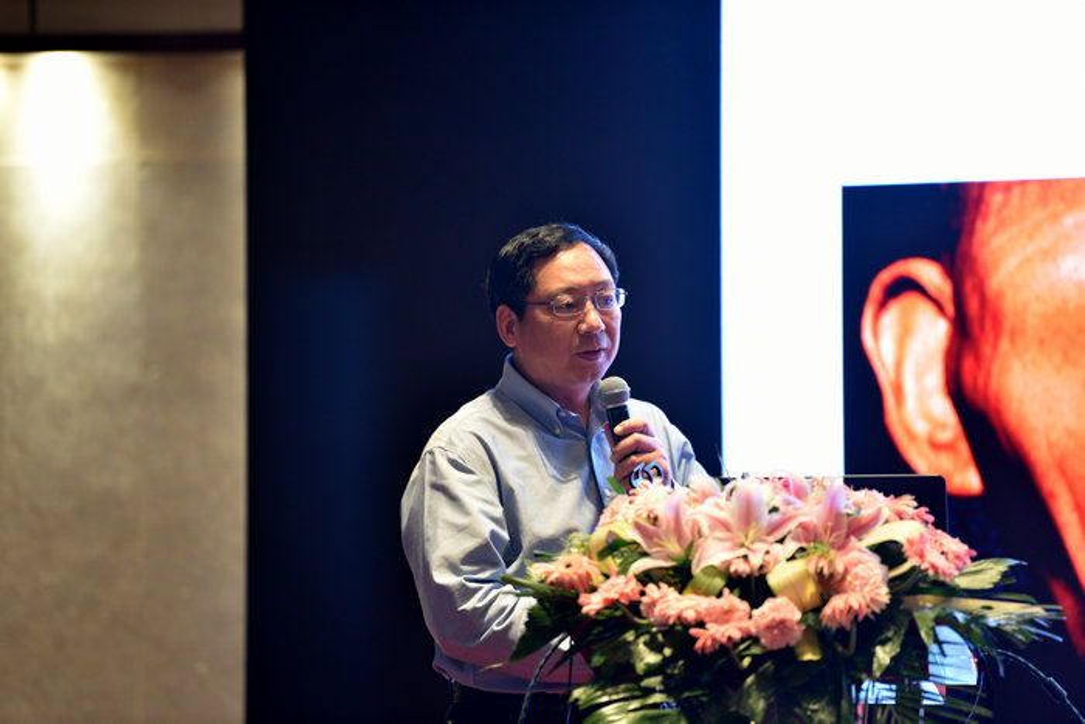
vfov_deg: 6.9
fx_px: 6029
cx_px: 542
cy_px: 362
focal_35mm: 200
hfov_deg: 10.3
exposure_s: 1/40
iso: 1600
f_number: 3.2
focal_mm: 200
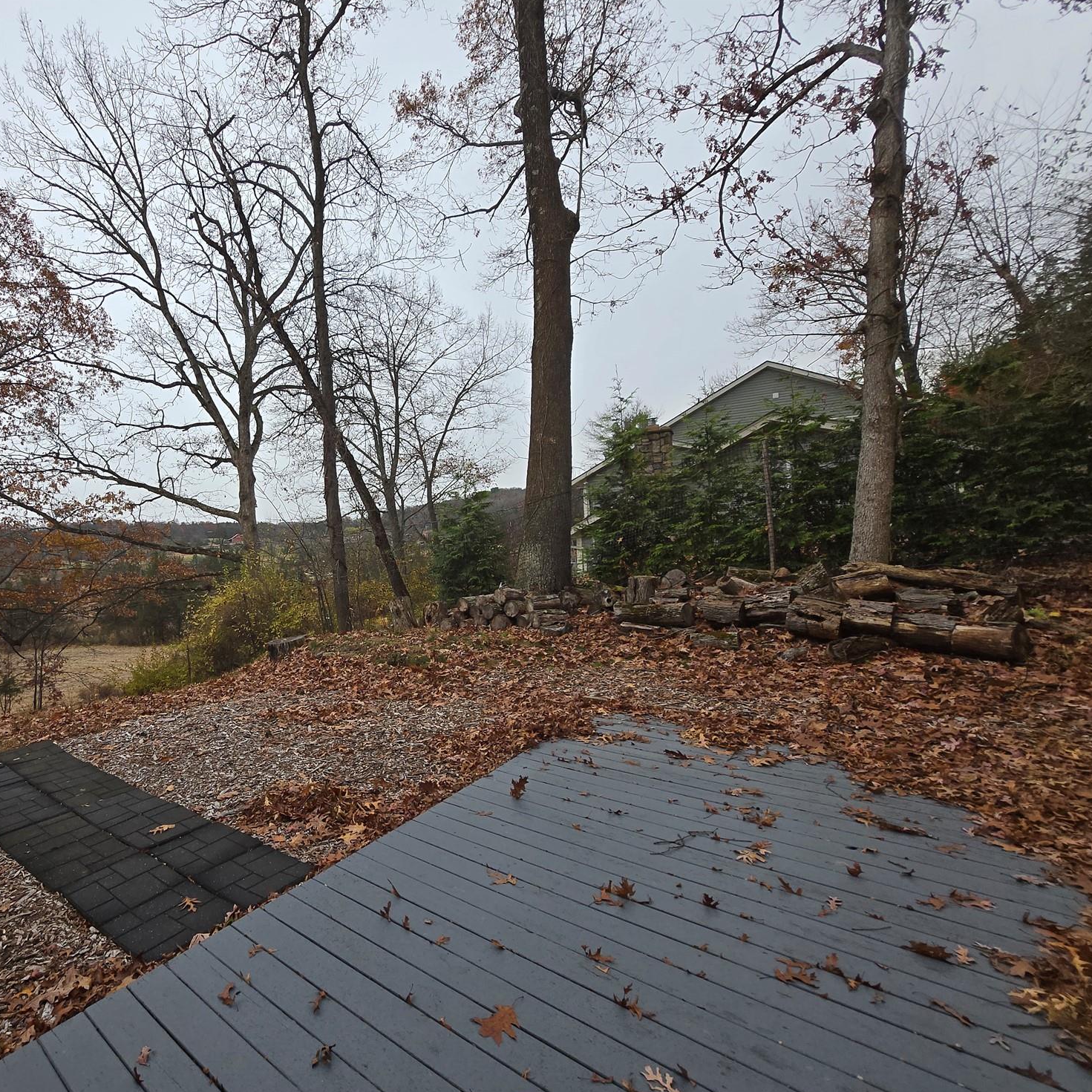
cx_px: 340
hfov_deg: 83.6
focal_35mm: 16
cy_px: 565
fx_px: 571
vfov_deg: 87.4
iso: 40
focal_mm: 1.7
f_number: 2.2
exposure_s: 1/120
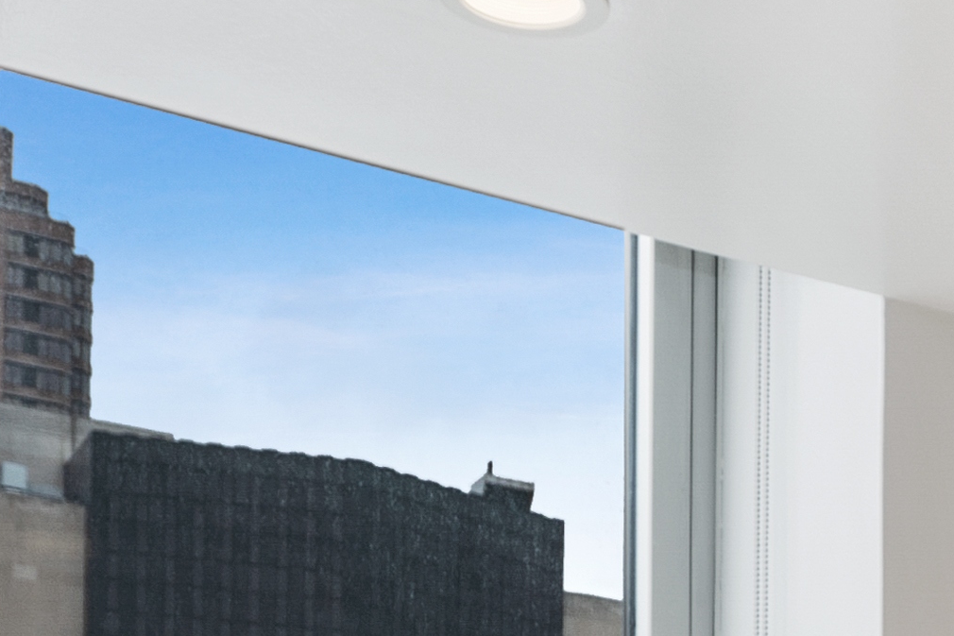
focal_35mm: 101
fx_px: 2676
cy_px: 1487
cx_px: 1828
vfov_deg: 11.4
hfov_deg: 16.3
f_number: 8
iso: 100
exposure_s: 1/2
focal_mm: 17
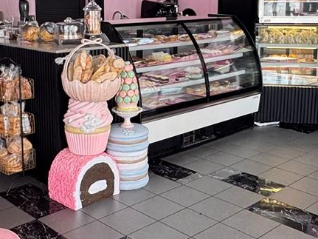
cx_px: 139
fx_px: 478
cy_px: 69
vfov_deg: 27.7
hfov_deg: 36.8
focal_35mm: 52
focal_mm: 2.22
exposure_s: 1/120
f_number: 2.2
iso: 80
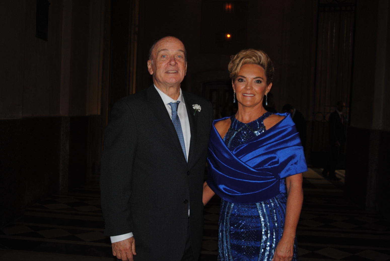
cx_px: 195
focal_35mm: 42
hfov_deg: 46.3
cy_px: 130
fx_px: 456
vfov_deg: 32.0
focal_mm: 28
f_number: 4.2
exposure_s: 1/60
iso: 200
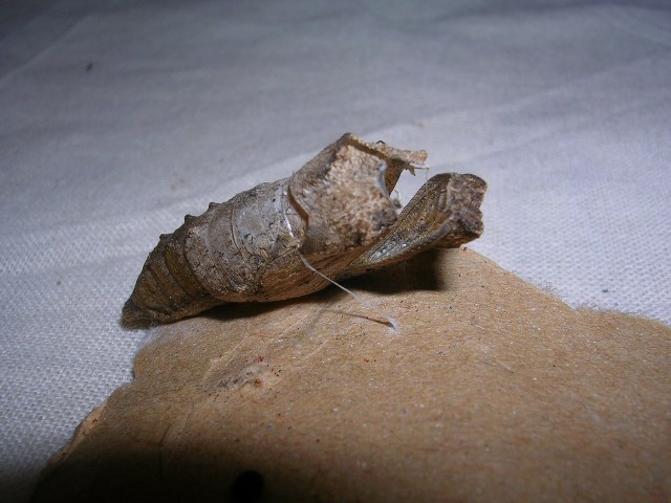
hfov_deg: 49.0
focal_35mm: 38
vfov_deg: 37.7
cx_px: 336
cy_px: 252
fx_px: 737
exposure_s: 1/60.1
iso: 50
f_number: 5.6
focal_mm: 5.8
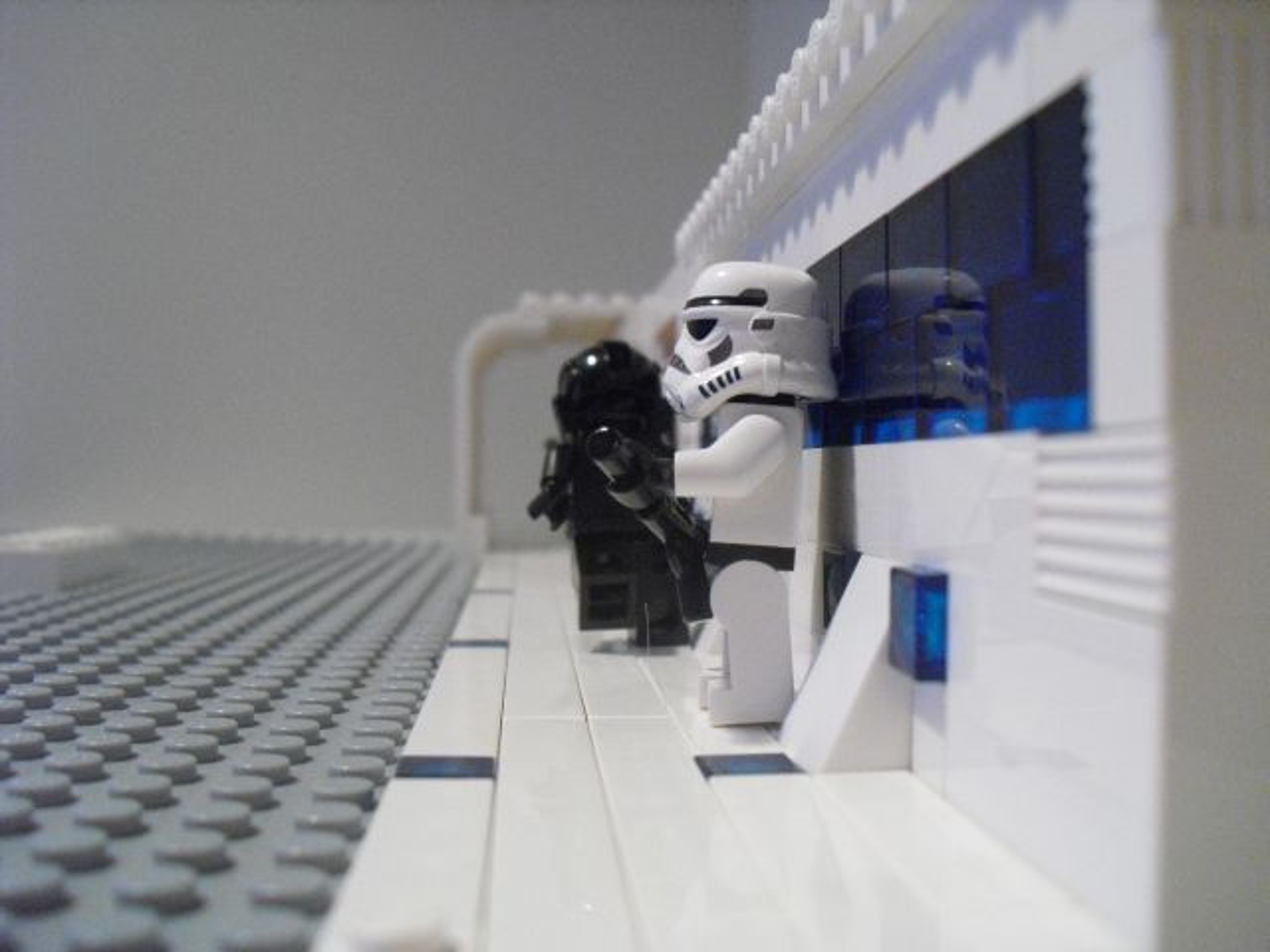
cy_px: 476
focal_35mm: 36
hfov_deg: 51.4
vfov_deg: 39.7
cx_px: 635
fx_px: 1321
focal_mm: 6.3
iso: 800
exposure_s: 1/80
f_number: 3.1
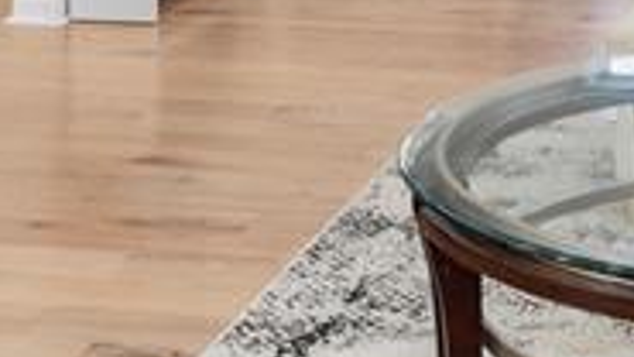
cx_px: 535
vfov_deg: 11.9
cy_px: -297
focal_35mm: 93
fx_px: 1563
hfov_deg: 22.5
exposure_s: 1/5
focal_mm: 16
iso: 100
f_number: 8
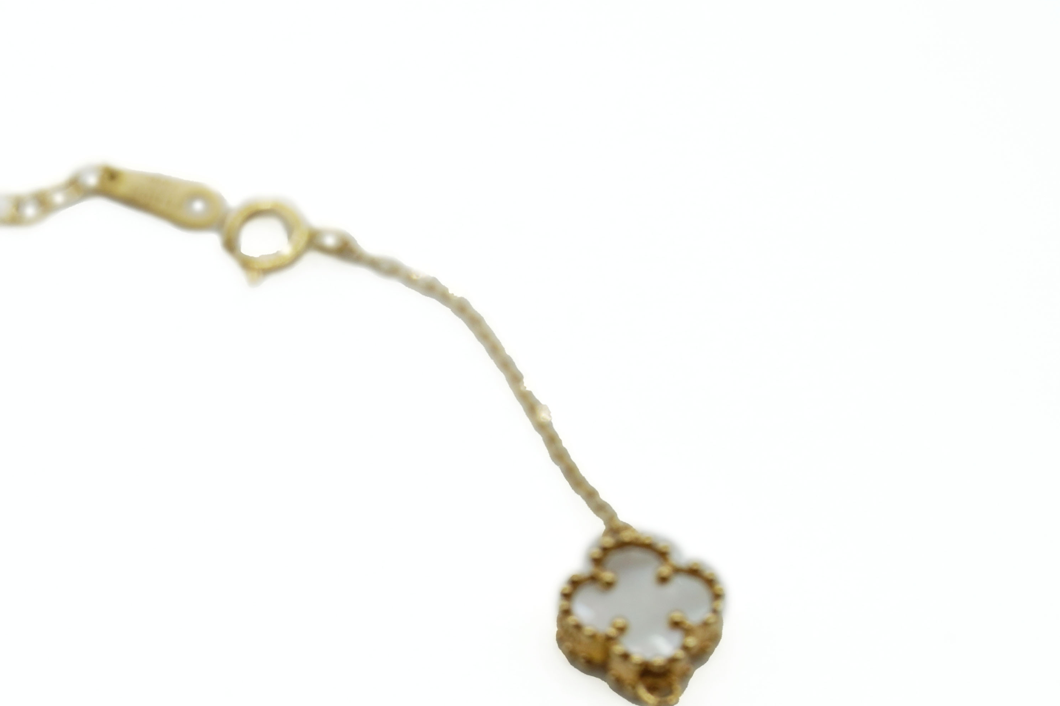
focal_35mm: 306
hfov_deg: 6.7
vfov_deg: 4.5
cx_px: 148
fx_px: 9010
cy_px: 663
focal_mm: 101
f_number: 7.1
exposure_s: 1/250
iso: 100
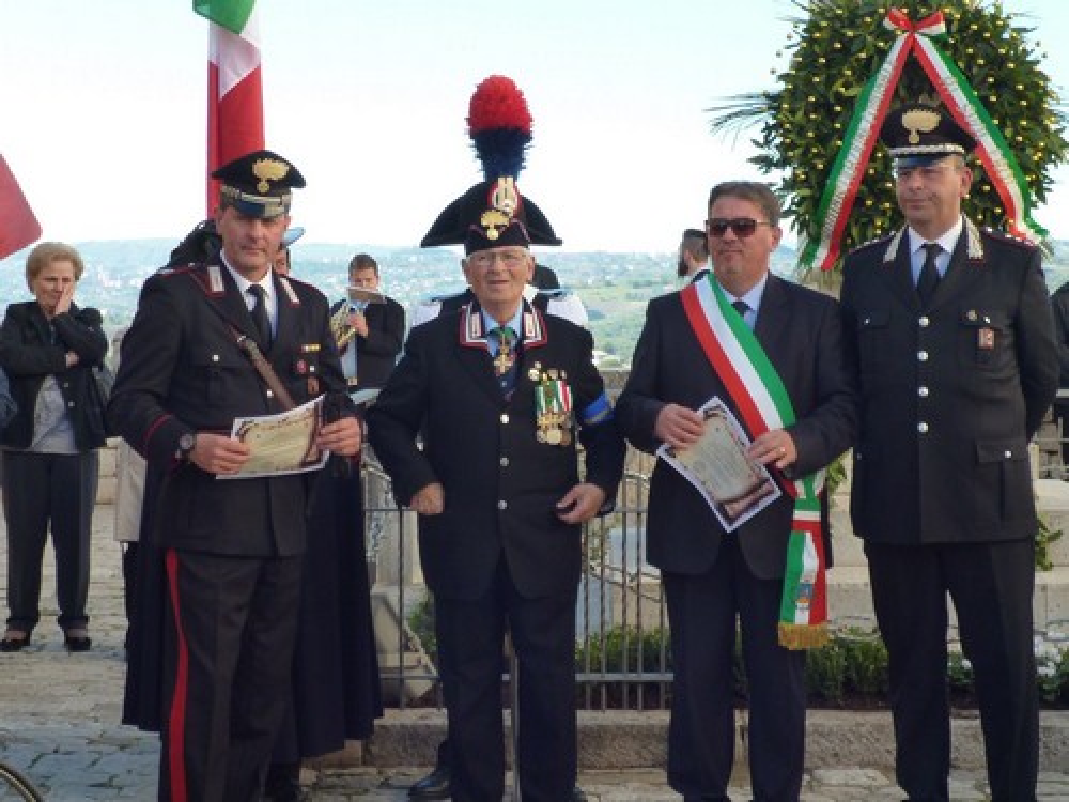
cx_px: 534
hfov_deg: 22.5
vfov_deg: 17.0
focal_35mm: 87
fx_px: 2687
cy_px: 401
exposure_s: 1/100
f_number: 5.8
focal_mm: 15.5
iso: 160
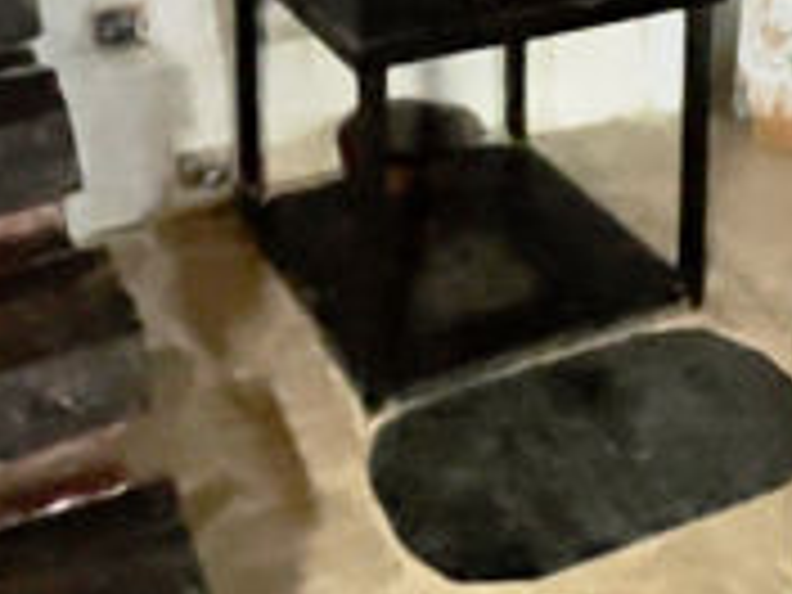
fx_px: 1190
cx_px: 488
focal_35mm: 52
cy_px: -261
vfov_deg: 23.3
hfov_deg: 36.6
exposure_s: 1/25
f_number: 2.4
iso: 1600
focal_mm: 1.54
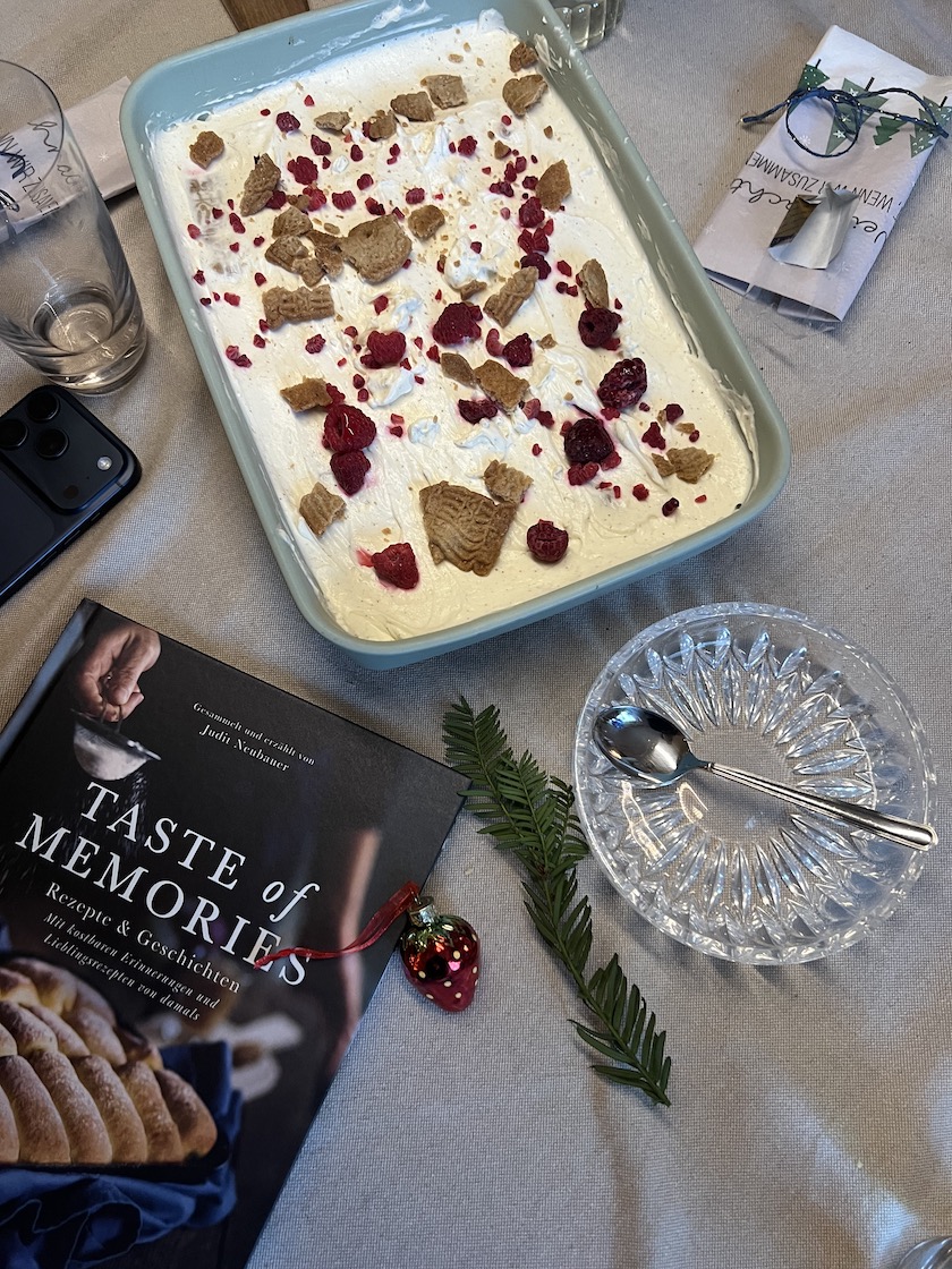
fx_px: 953
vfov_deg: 67.3
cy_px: 634
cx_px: 476
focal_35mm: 26
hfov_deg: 53.1
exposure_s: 1/50
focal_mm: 5.7
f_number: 1.5
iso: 250
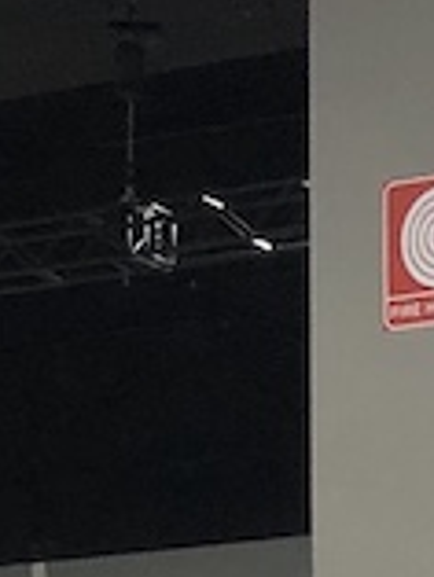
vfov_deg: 8.1
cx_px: 699
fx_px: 3573
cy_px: 1617
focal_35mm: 214
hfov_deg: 6.8
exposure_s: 1/33
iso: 32
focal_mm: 3.99
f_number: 1.8
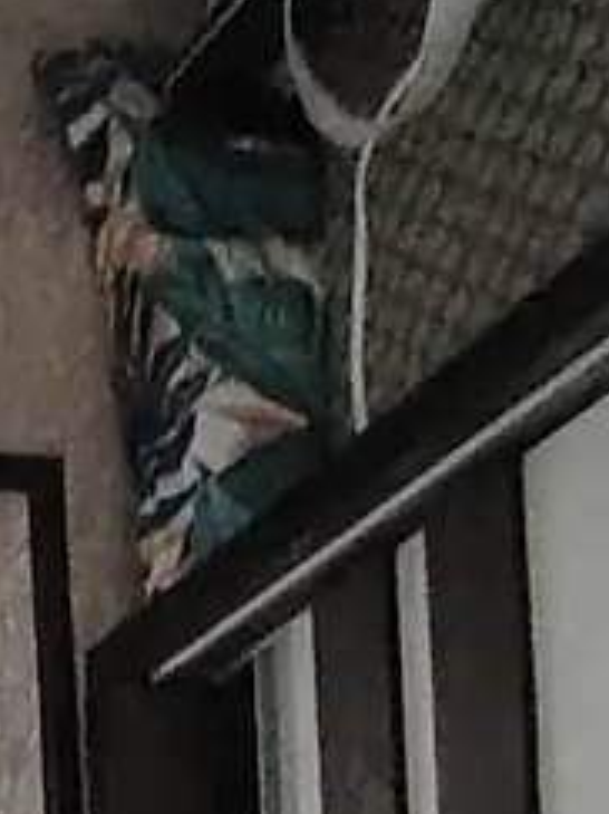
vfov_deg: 18.4
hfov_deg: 14.6
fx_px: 1972
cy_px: 1454
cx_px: -589
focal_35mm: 84
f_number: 2.2
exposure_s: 1/30
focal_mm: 1.42
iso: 638
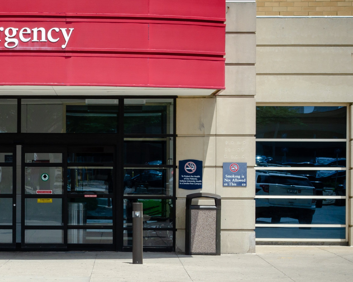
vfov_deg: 9.6
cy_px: 162
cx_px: 11
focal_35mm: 161
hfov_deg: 11.9
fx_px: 1682
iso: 100
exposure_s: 1/320
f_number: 9
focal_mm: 52
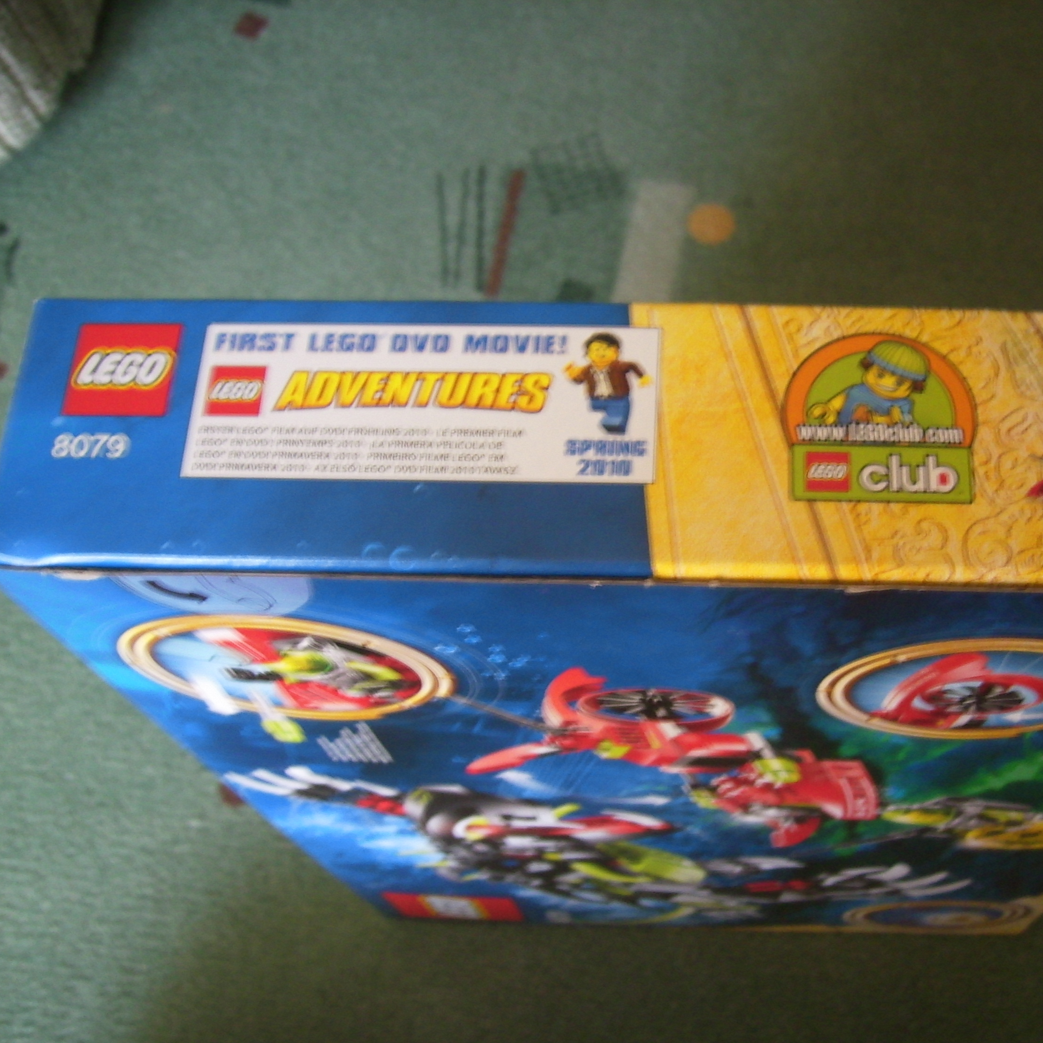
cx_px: 706
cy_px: 533
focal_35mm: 39
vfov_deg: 42.8
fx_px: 1329
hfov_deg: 42.2
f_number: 2.8
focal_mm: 5.99
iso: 50
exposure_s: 1/4
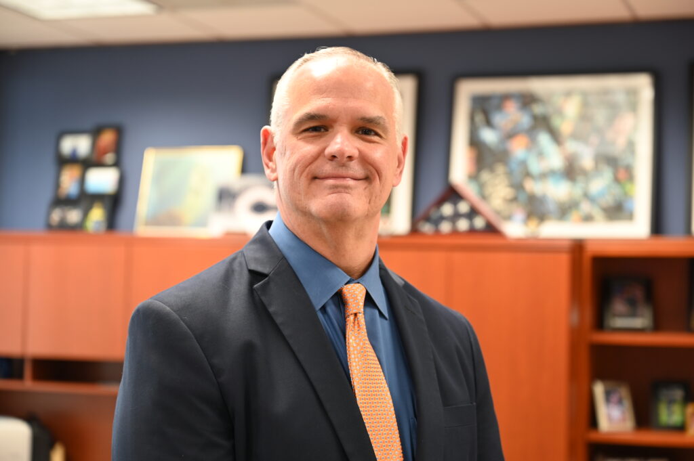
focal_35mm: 70
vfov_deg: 19.4
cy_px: 230
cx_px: 347
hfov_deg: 28.9
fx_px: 1348
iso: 400
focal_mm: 70
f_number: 3.5
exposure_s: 1/40
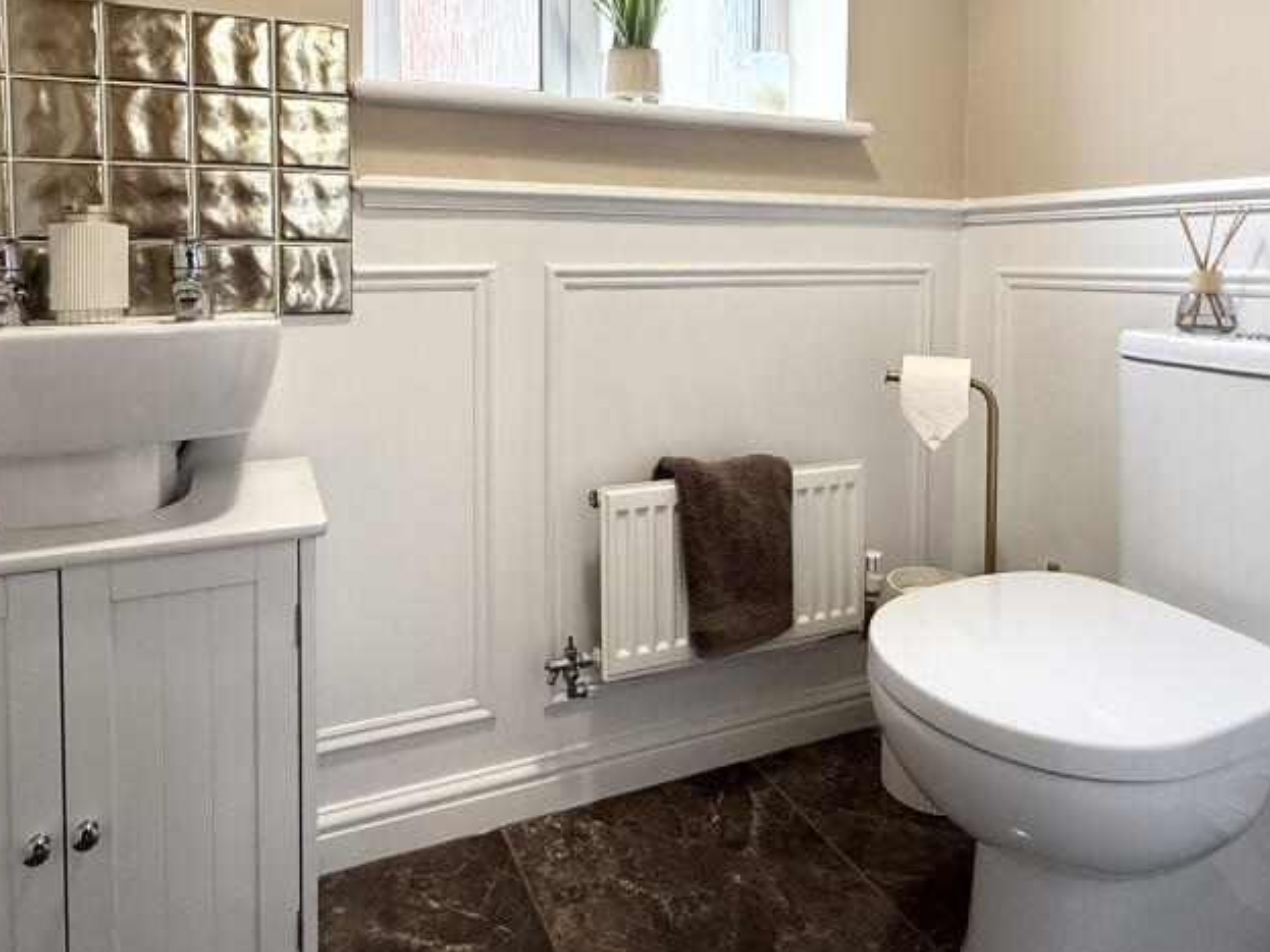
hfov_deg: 73.8
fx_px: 844
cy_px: 294
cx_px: 593
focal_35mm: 23
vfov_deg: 57.2
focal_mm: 2.22
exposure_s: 1/99
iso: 100
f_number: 2.2
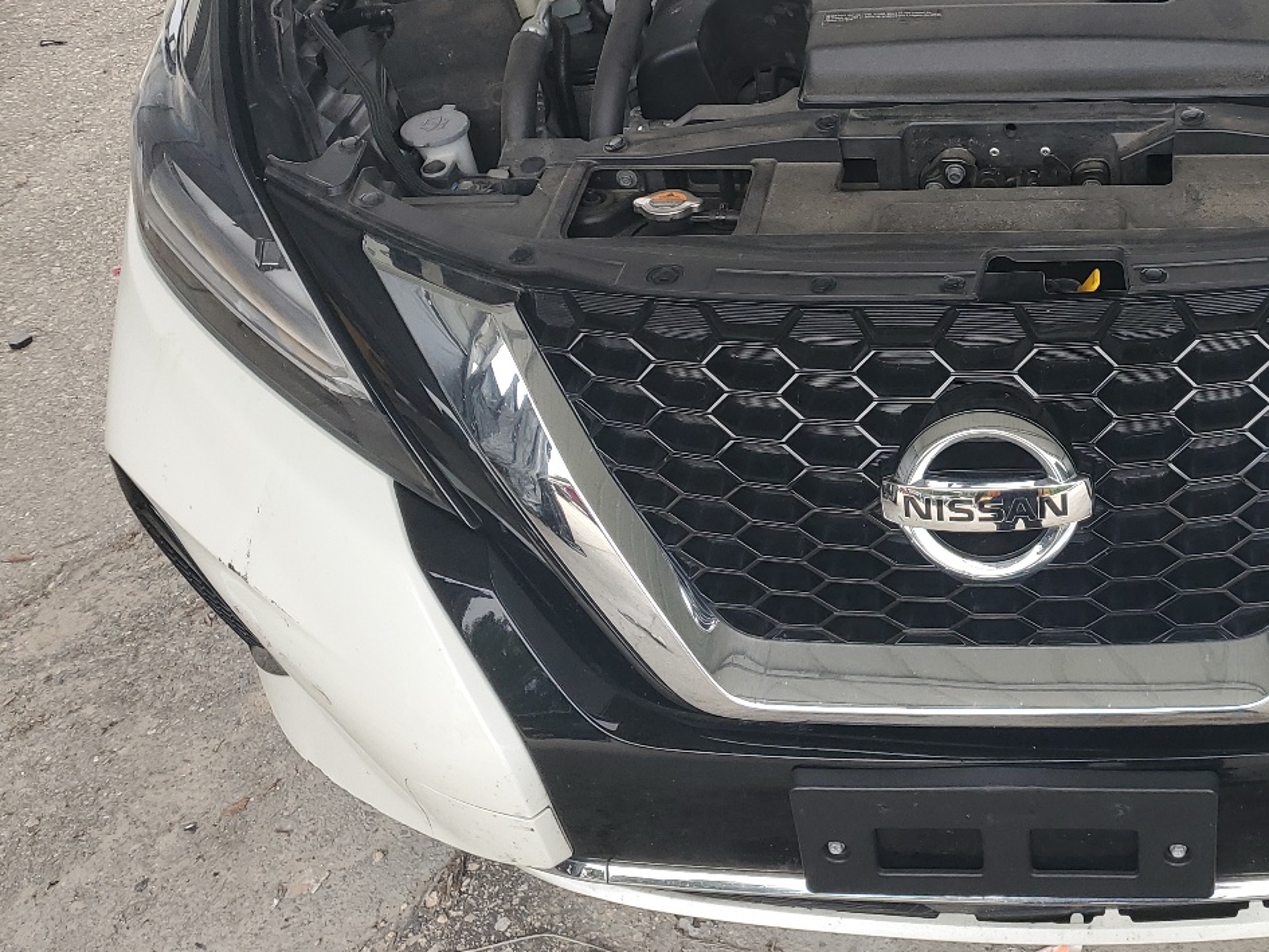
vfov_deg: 32.4
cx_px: 1049
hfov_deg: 40.8
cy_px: 263
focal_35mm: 44
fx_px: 1613
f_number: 1.5
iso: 50
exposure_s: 1/370
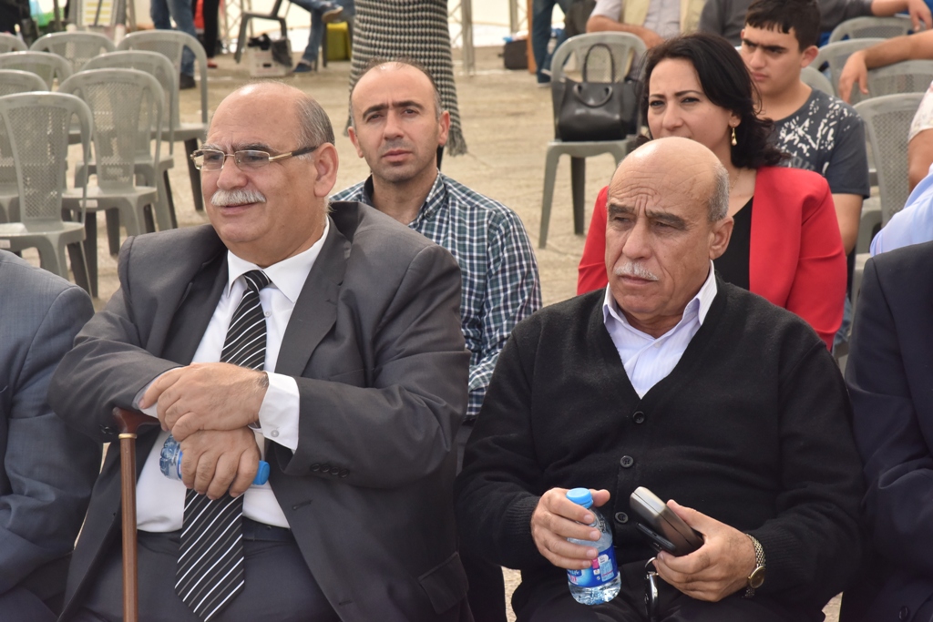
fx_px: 2721
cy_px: 311
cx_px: 466
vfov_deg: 13.0
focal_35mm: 105
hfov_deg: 19.5
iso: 1600
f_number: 14
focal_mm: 105
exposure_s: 1/800
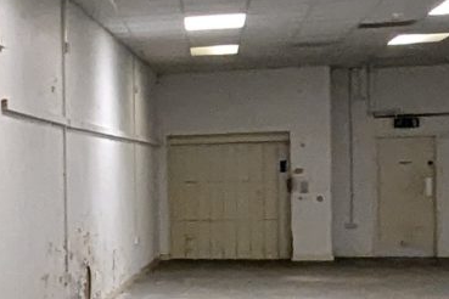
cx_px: -394
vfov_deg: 14.5
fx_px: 1172
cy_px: 187
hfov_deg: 17.1
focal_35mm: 94
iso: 256
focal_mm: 1.95
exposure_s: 1/100
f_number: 2.2
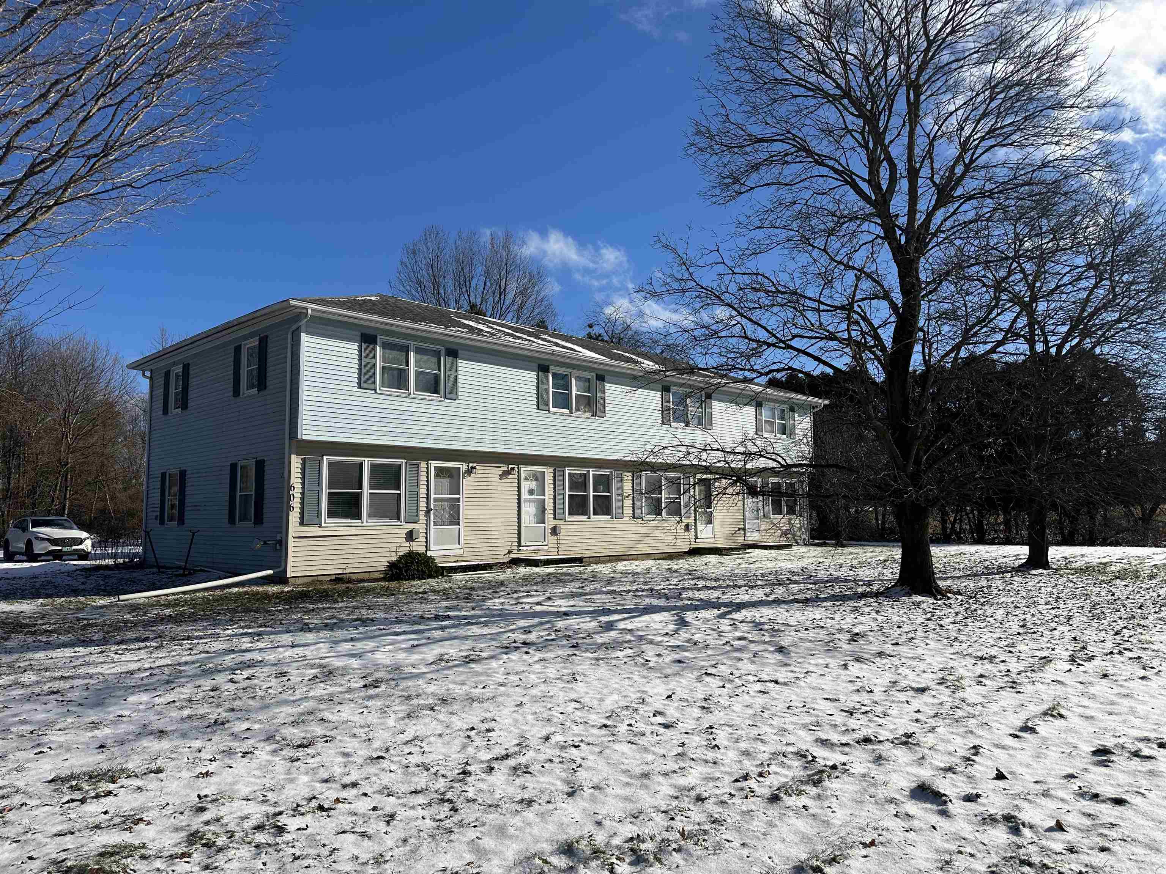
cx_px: 583
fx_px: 808
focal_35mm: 24
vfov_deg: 56.8
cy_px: 437
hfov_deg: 71.6
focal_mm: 6.86
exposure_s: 1/8197
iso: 80
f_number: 1.78
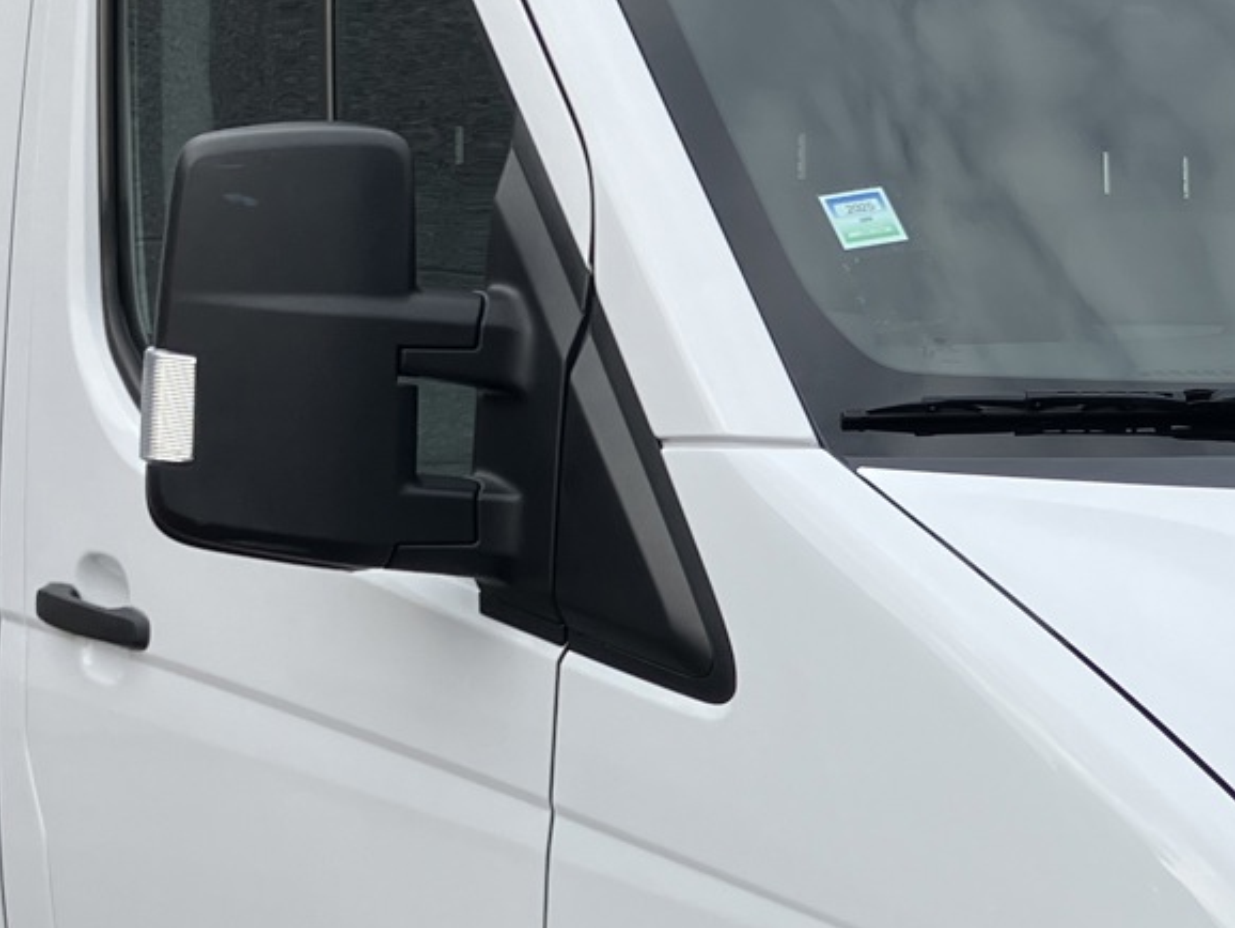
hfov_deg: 20.8
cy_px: 847
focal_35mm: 93
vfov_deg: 15.7
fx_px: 3319
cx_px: 1041
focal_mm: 3.99
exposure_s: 1/607
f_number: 1.8
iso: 32
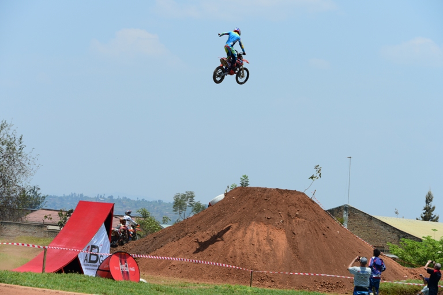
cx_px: 222
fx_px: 1661
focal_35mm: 135
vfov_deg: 10.2
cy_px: 148
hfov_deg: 15.2
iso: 320
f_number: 8
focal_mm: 135
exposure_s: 1/800
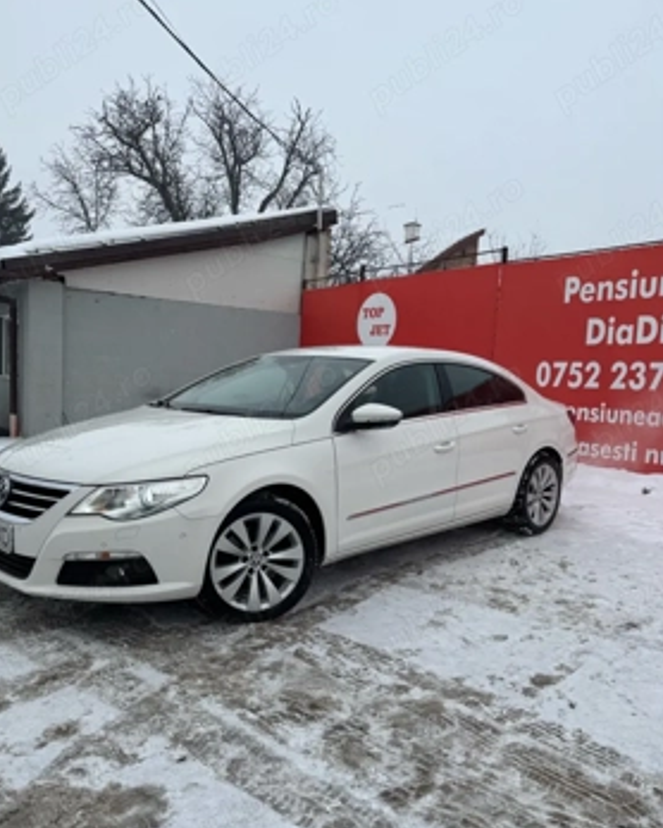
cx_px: 308
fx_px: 662
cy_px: 451
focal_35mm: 27
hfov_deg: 53.2
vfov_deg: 63.9
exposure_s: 1/1923
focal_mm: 6.76
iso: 80
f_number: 1.78
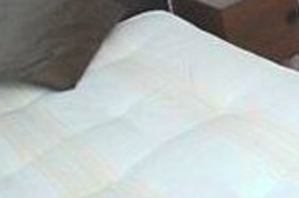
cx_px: 472
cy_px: -134
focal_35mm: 59
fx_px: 489
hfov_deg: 24.5
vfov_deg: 18.9
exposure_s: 1/60
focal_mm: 10
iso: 6400
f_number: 6.3
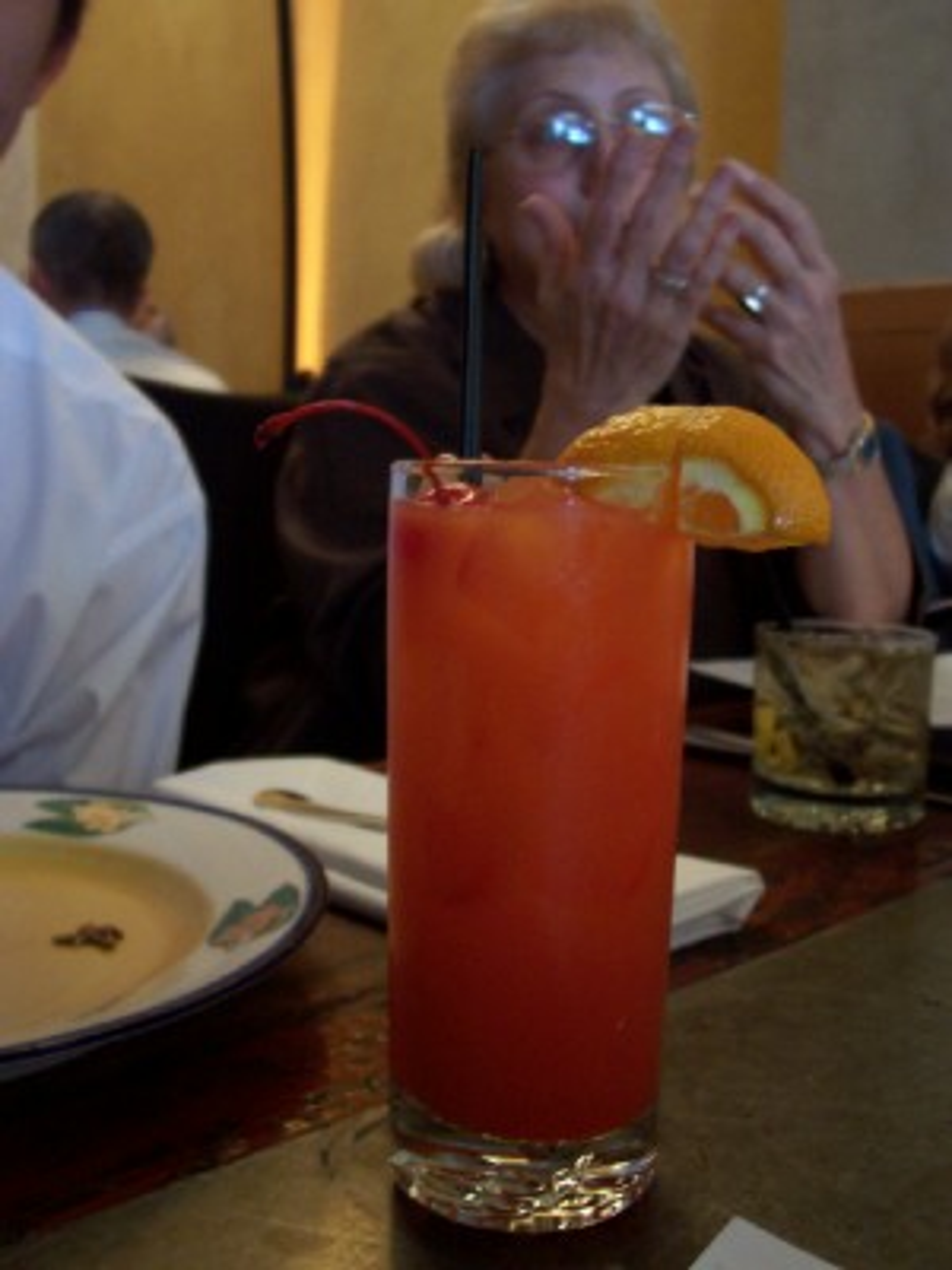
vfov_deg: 50.1
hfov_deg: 38.7
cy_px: 635
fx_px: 1357
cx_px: 476
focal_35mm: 37
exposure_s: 1/8
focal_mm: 5.6
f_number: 2.8
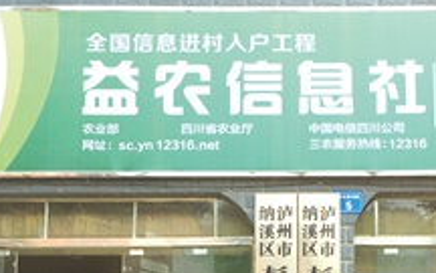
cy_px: 290
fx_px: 844
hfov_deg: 28.7
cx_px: 301
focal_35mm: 71
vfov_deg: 17.8
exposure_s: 1/494
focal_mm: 4.15
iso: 32
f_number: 2.2
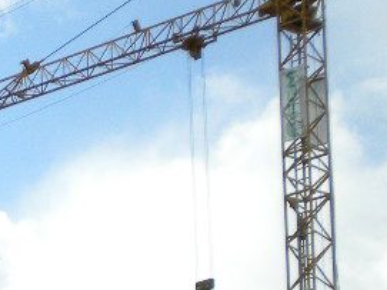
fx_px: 1732
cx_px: -303
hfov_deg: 11.8
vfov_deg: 9.3
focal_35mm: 155
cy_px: 450
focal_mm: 7.4
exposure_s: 1/1000
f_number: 4.9
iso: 113
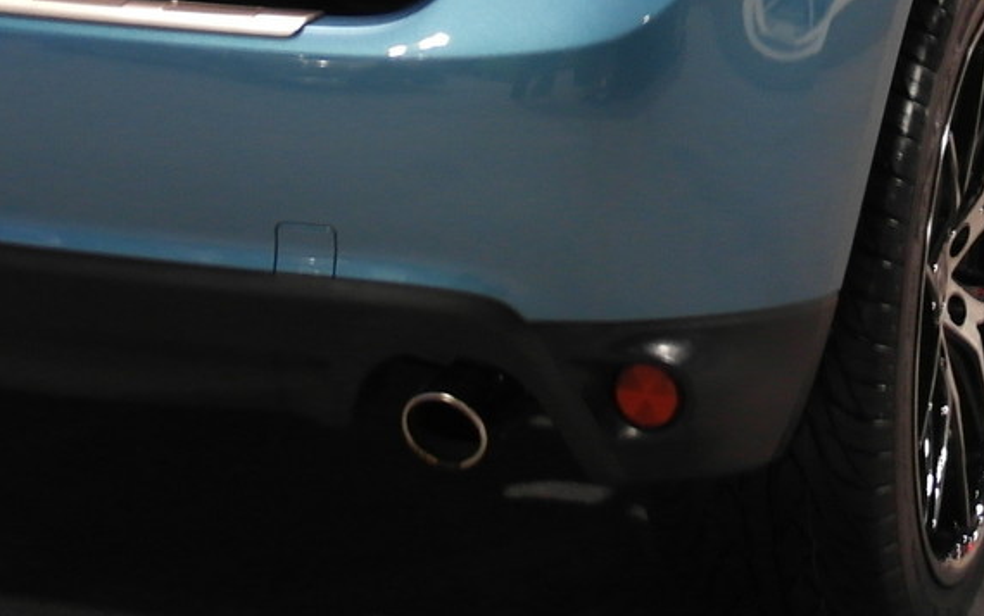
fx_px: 3596
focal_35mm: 134
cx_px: 499
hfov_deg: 15.6
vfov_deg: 9.5
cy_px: -275
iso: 400
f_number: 3.5
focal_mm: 20
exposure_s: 1/20
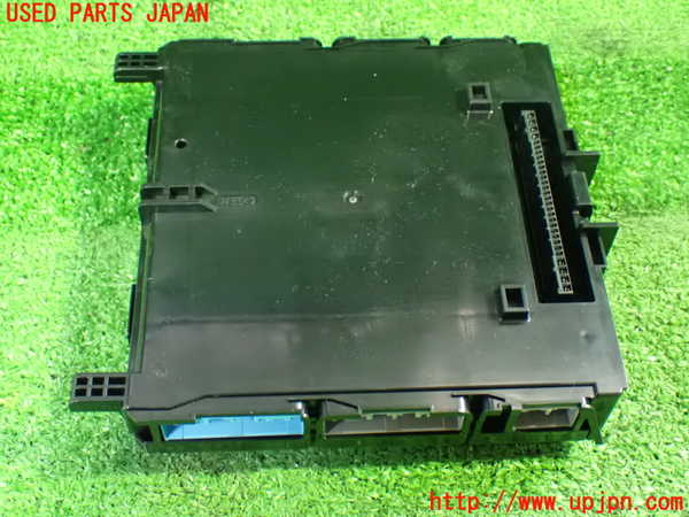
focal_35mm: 47
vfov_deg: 30.9
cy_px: 258
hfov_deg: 40.4
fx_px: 935
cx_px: 344
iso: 1600
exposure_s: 1/15
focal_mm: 8.4
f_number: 3.1
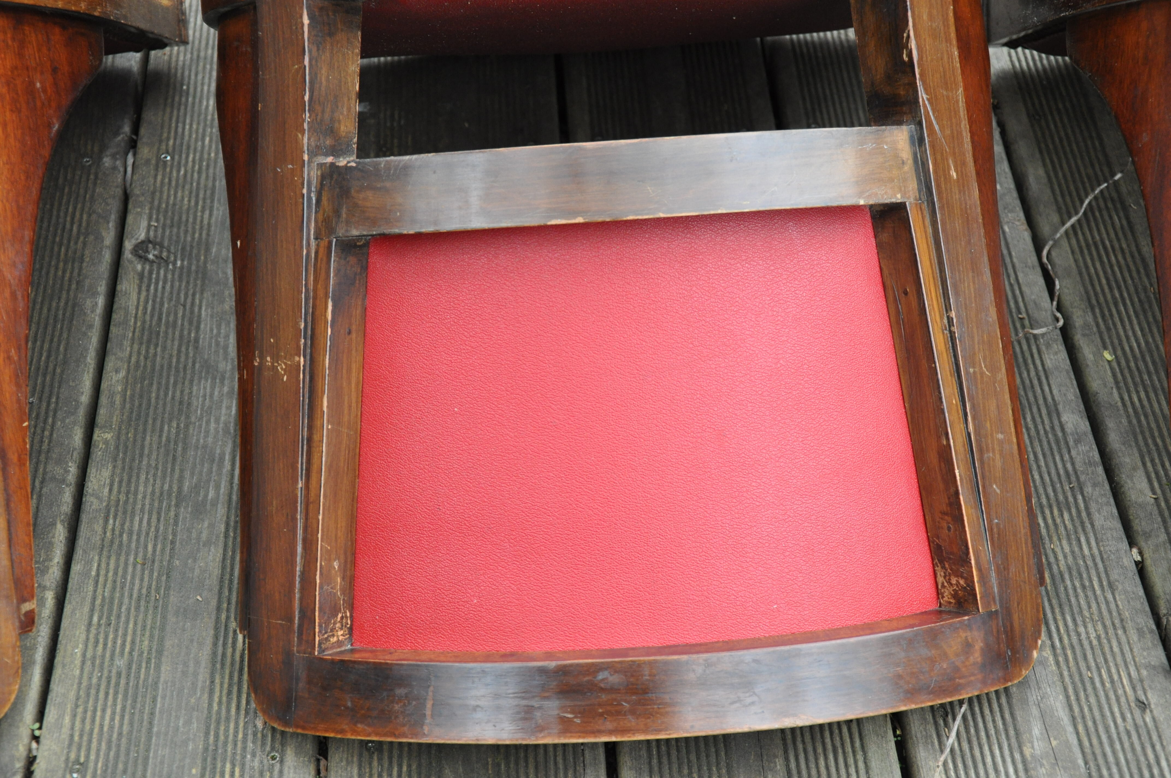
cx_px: 586
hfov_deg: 33.4
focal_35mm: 60
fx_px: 1949
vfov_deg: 22.6
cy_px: 389
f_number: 4.8
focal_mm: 40
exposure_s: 1/90
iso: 800
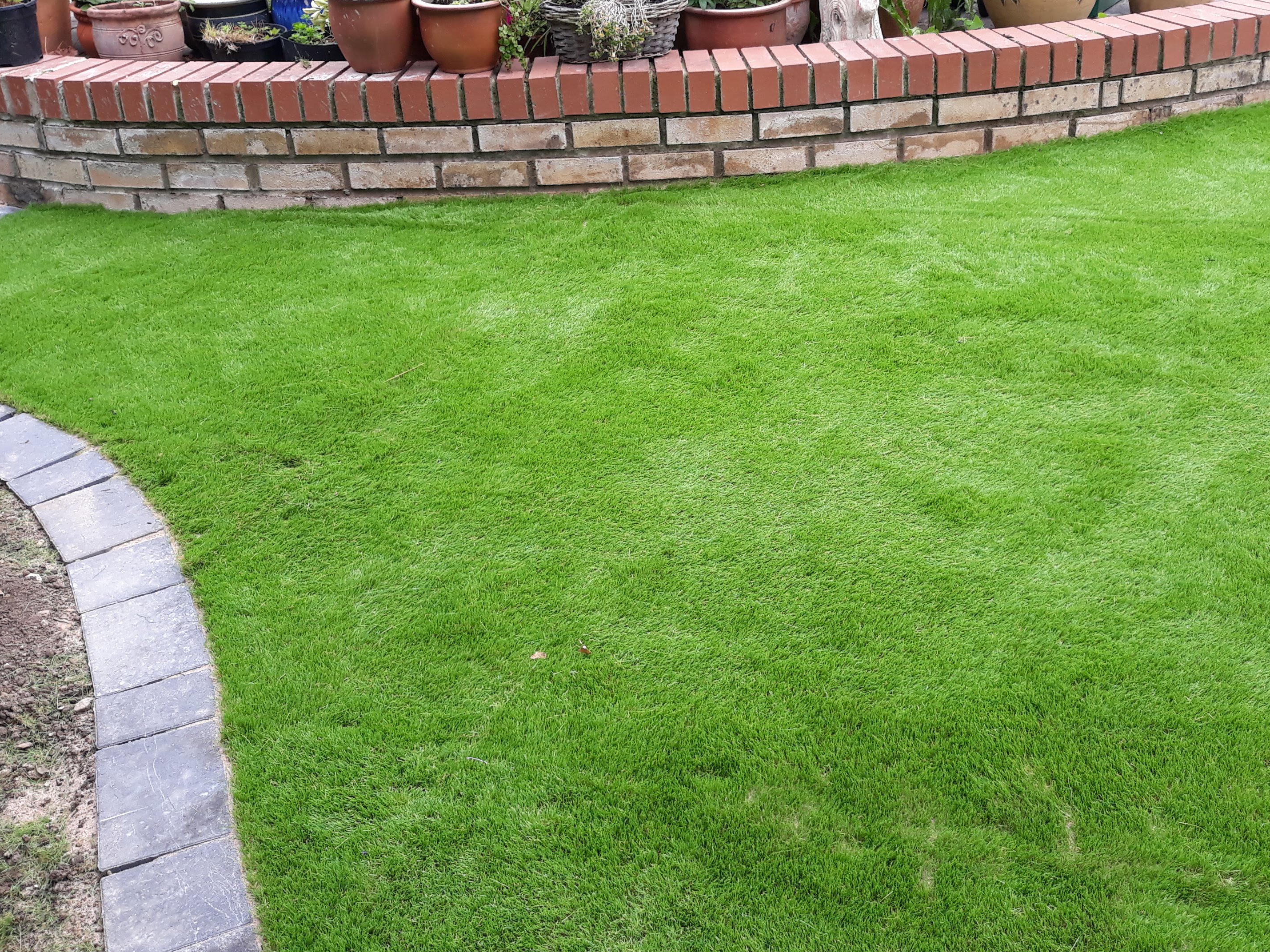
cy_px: 458
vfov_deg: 36.8
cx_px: 744
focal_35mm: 39
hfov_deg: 47.7
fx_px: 1431
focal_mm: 3.71
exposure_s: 1/246
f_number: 1.7
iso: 40
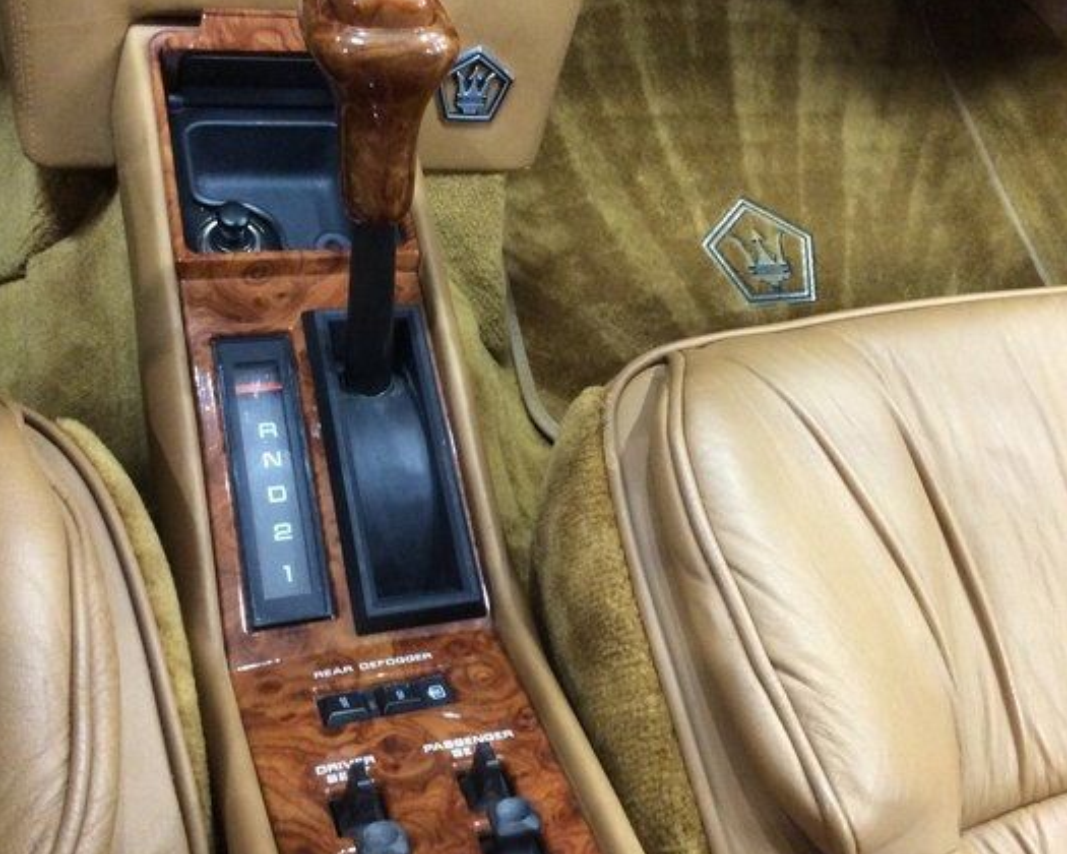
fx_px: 1200
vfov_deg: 39.1
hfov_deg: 47.9
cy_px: 445
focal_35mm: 38
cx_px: 549
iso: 320
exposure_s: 1/20
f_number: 2.4
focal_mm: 3.3
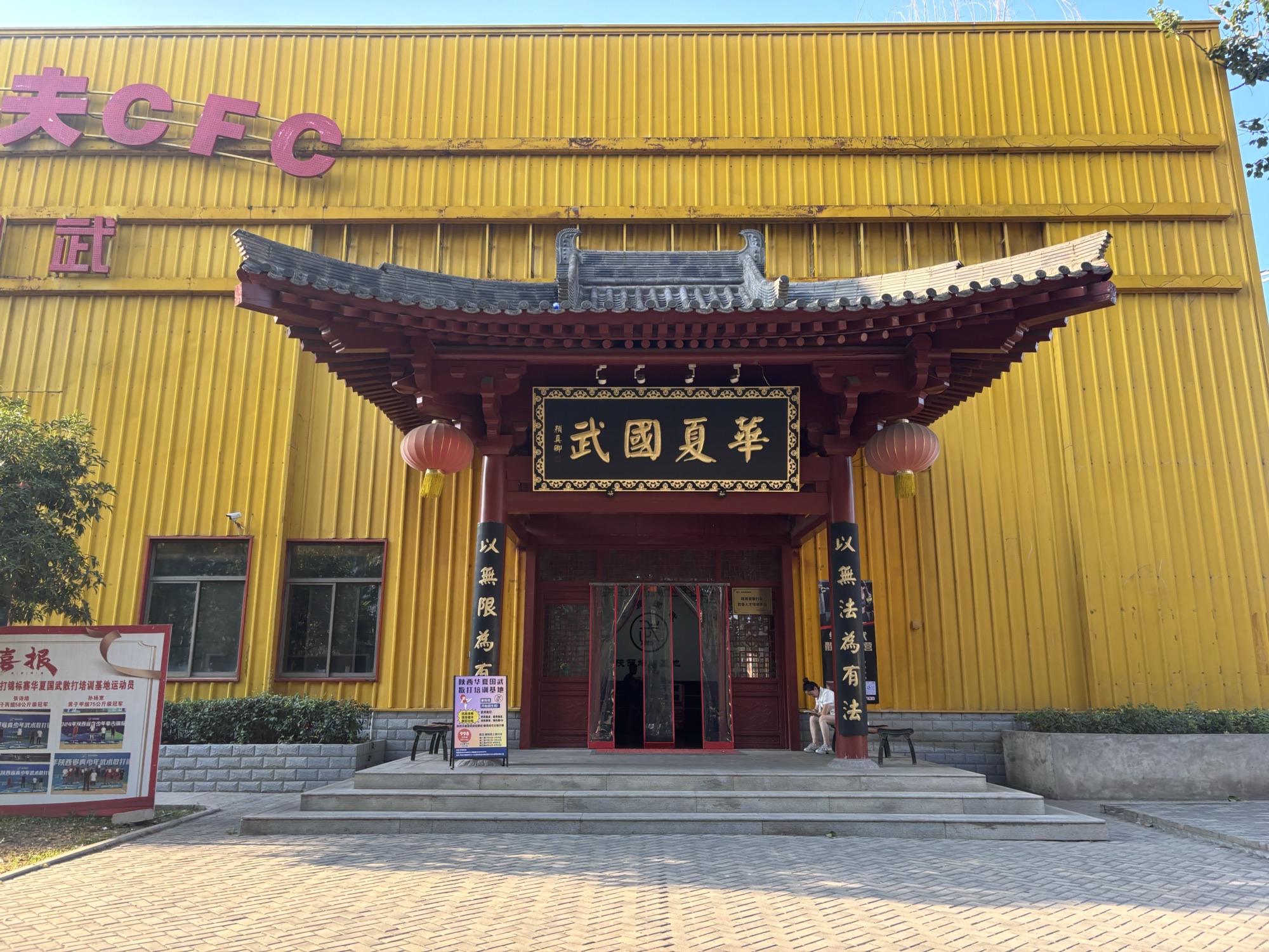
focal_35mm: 26
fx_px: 953
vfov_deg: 53.1
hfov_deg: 67.3
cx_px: 634
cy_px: 476
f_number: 1.6
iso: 50
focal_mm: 5.96
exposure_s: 1/231
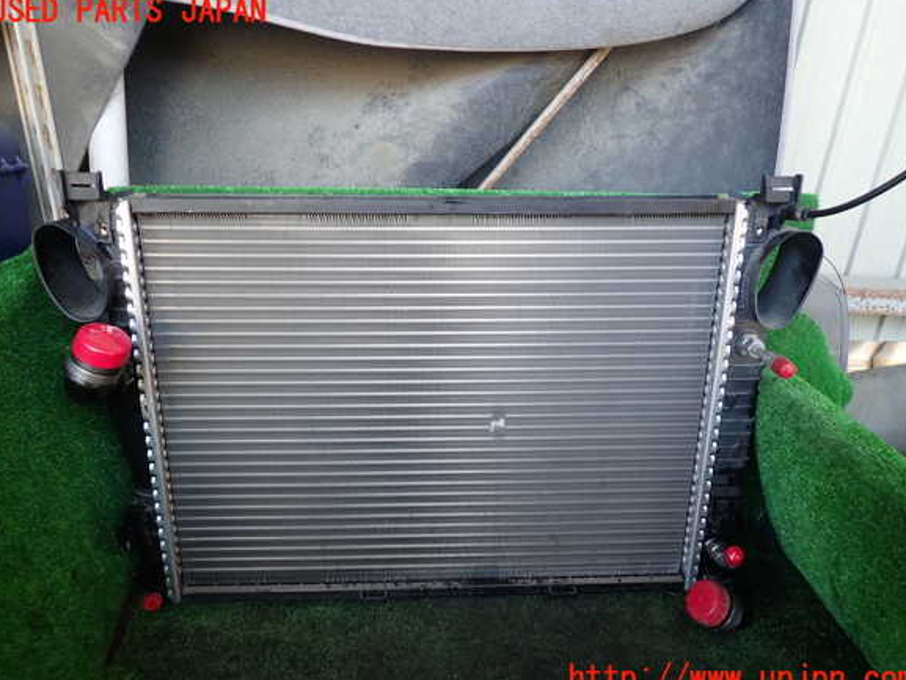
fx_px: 681
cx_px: 452
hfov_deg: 67.3
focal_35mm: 26
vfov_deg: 53.1
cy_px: 345
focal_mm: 4.5
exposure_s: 1/60
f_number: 2
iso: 200
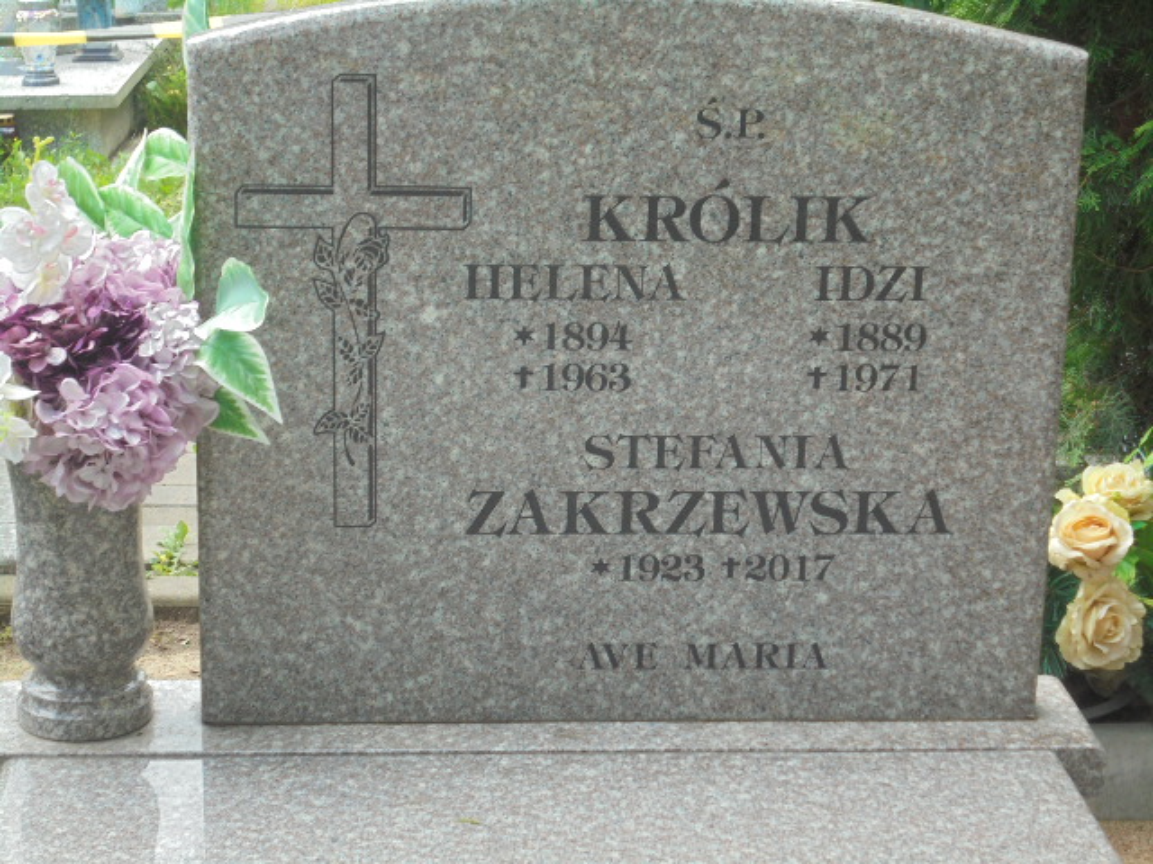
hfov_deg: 26.7
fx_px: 2432
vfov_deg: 20.2
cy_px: 432
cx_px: 576
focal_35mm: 73
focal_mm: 13.1
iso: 100
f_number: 6.1
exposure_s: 1/30
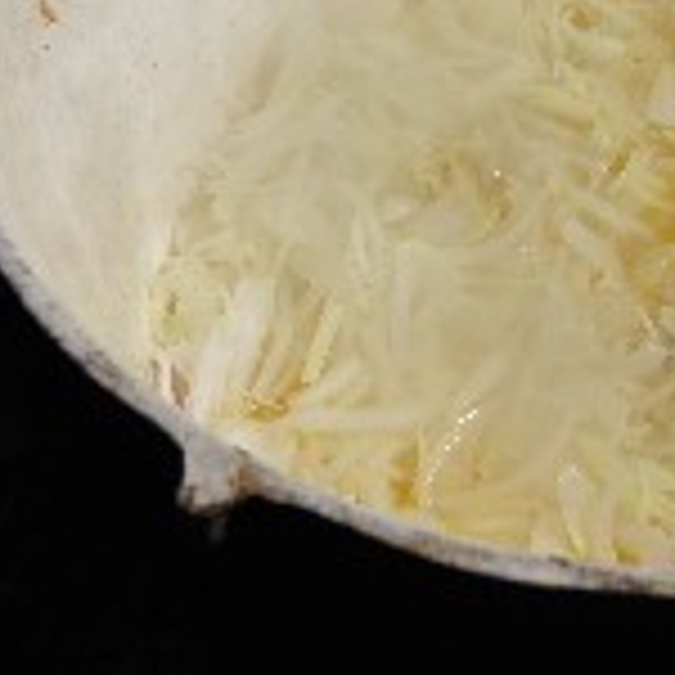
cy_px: 122
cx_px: 734
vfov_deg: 11.4
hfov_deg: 11.3
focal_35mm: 153
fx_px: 3378
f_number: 5.6
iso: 100
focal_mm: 45
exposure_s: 1/2000
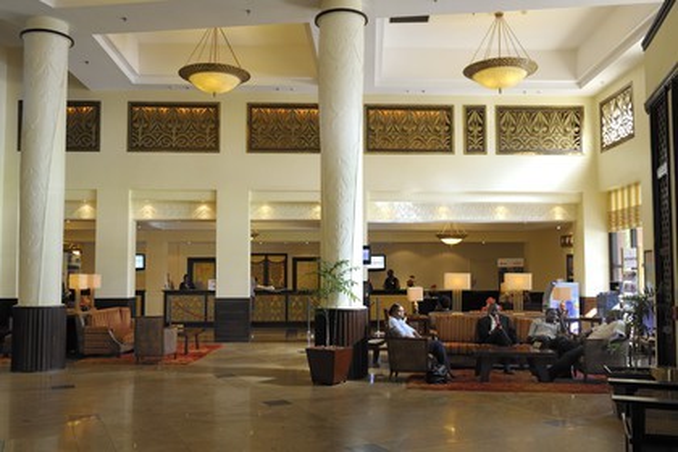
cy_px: 226
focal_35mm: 32
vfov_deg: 41.1
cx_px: 339
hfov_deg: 58.7
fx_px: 603
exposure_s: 1/60
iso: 800
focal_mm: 32
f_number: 4
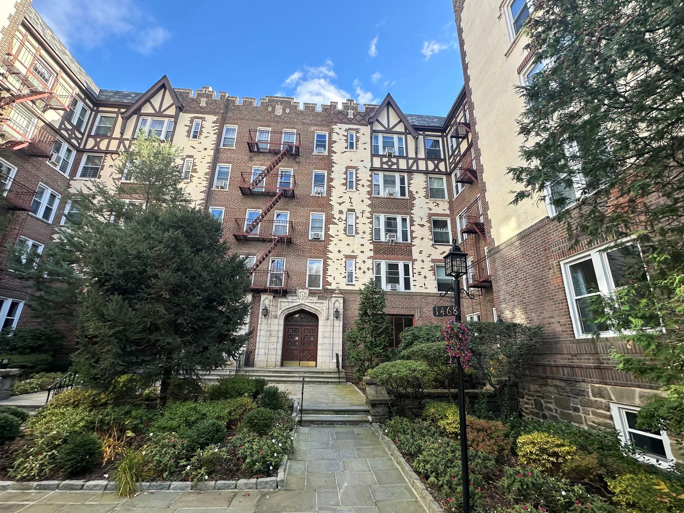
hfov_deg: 98.2
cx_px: 341
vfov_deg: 81.8
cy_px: 259
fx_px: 296
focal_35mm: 15
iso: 40
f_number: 2.2
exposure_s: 1/325
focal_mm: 2.22
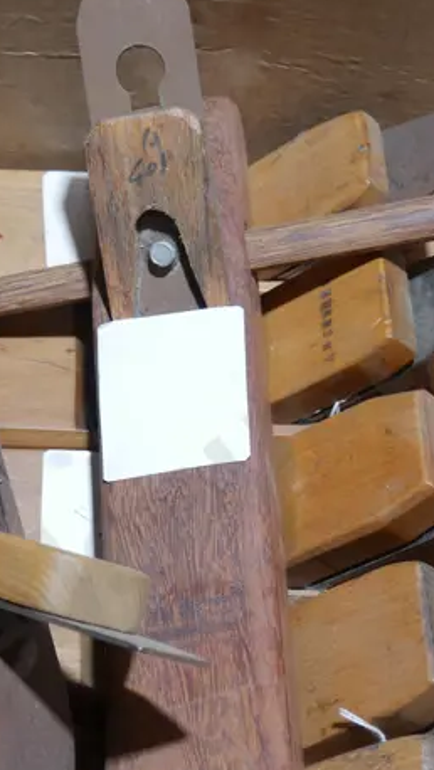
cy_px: 446
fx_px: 1594
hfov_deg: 15.5
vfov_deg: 27.1
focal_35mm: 78
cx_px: 264
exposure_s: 1/60
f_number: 3.6
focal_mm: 16
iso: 250
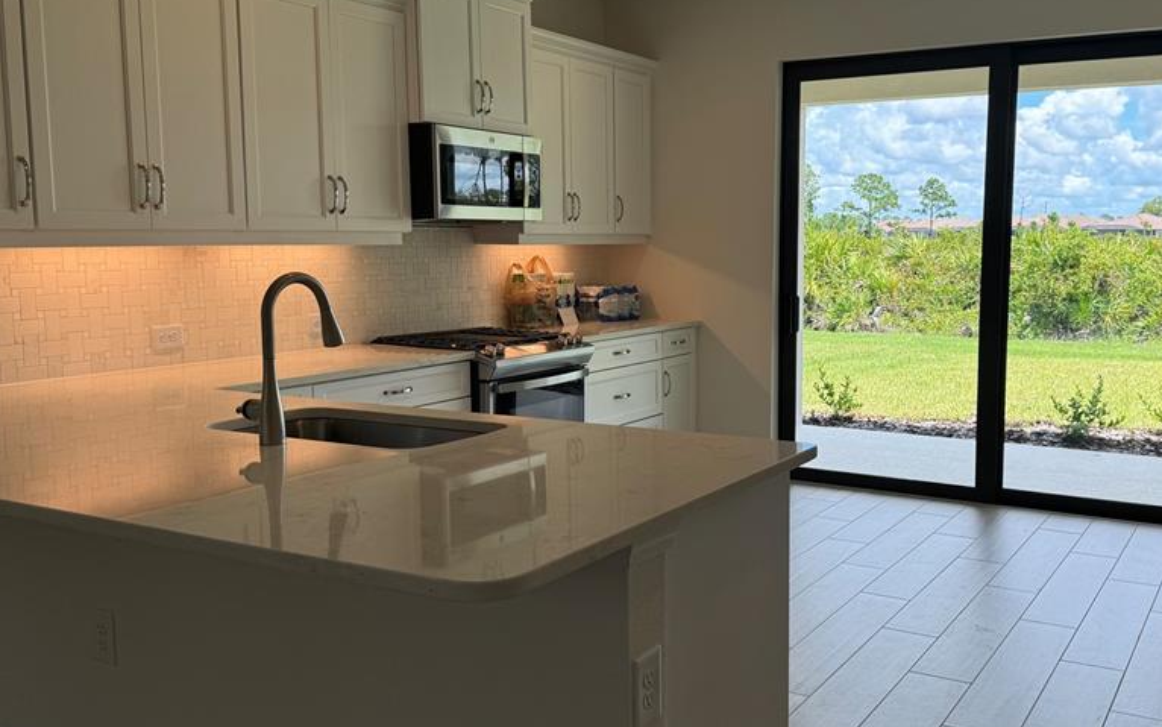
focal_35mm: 34
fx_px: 1077
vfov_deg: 37.3
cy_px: 354
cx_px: 692
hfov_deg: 56.3
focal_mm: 6.76
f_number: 1.78
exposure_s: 1/651
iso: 80
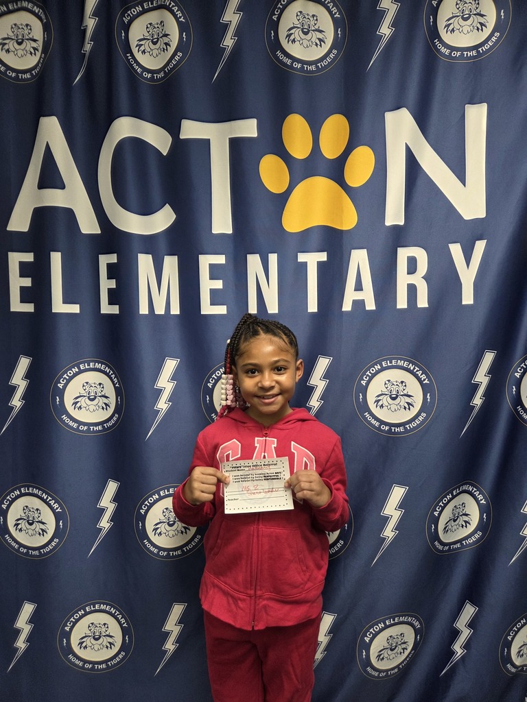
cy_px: 351
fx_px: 467
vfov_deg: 73.9
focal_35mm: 23
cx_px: 264
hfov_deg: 58.9
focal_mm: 5.4
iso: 250
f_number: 1.8
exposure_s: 1/120
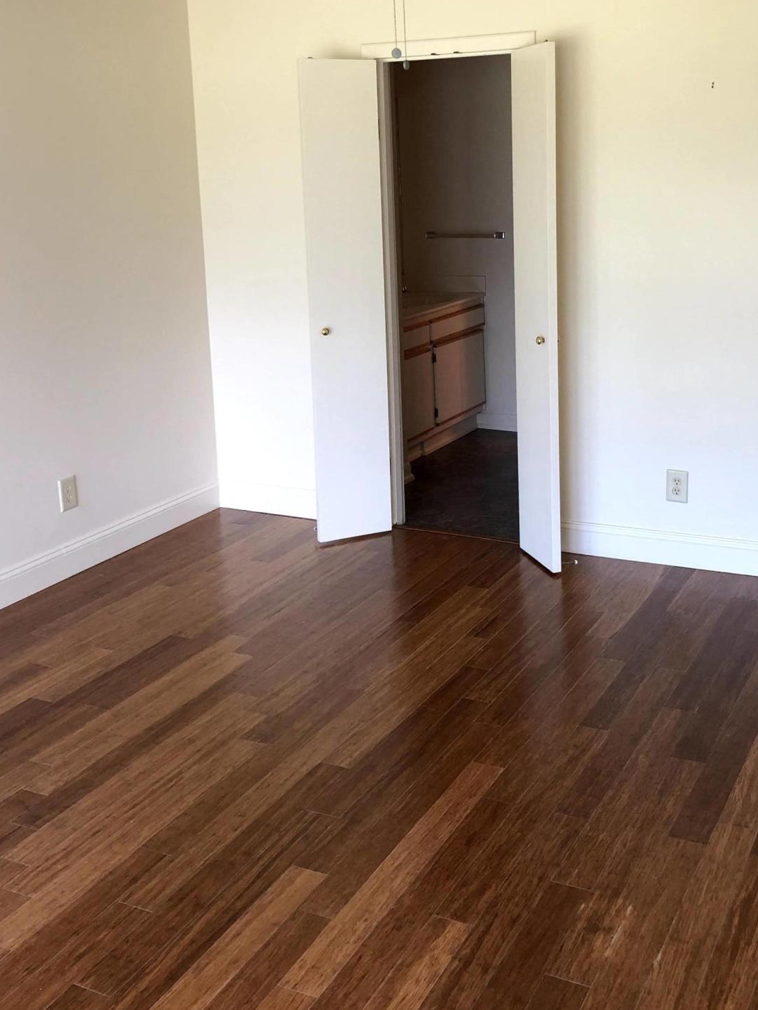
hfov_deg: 36.7
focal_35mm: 39
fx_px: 1139
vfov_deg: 47.1
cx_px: 459
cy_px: 335
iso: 32
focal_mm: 3.99
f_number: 1.8
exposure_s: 1/24
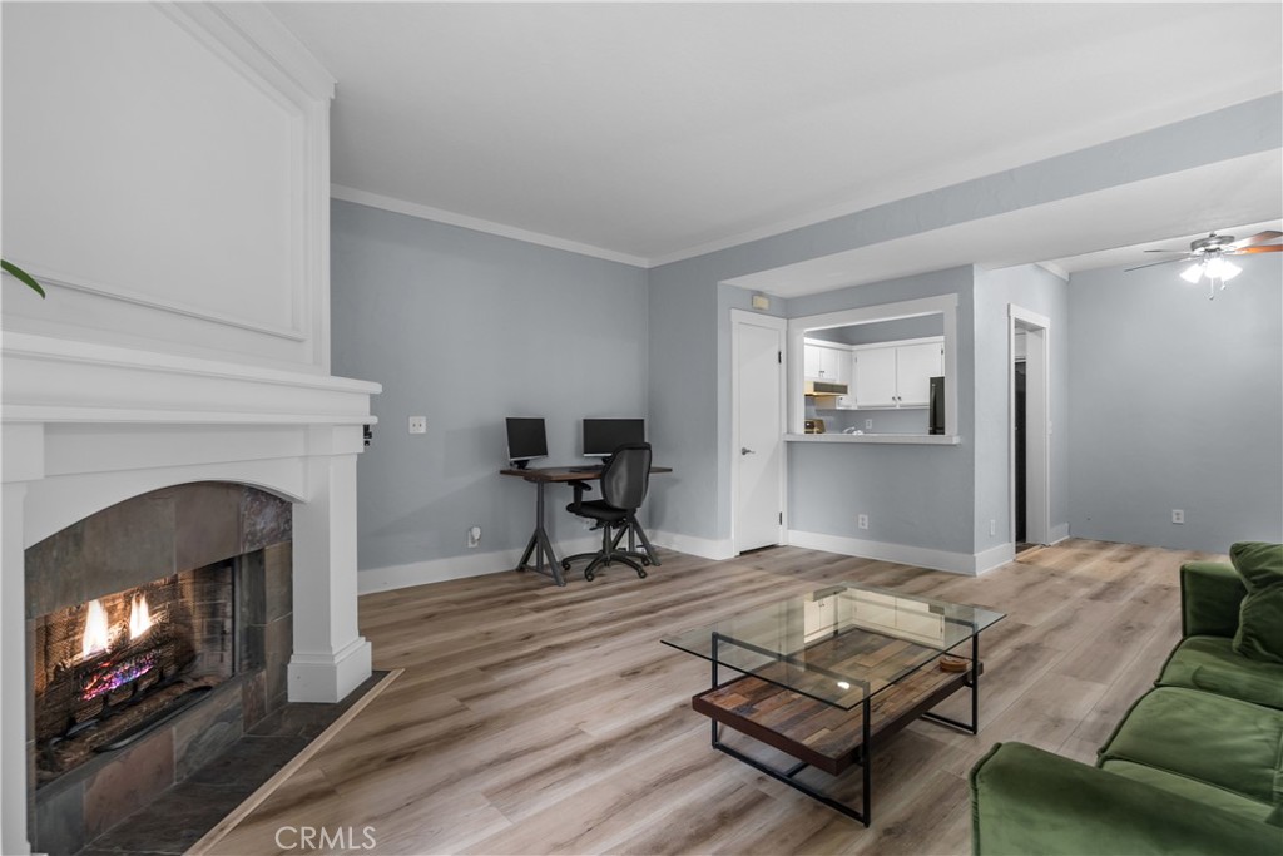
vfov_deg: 73.8
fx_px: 570
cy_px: 428
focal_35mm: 16
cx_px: 642
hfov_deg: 96.7
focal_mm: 16
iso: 640
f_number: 8
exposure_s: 1/1.67
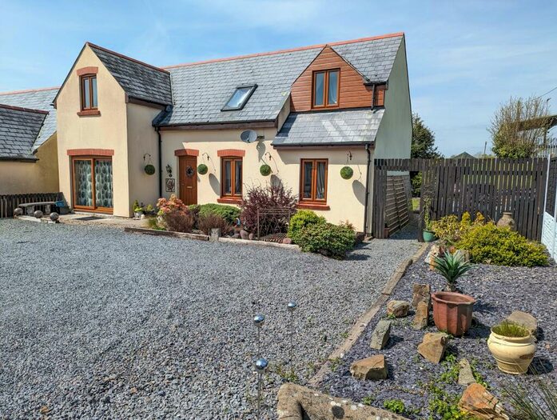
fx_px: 387
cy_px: 210
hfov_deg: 71.5
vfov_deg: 56.9
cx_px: 278
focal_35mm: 24
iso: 47
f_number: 1.85
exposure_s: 1/1451
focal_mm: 6.81
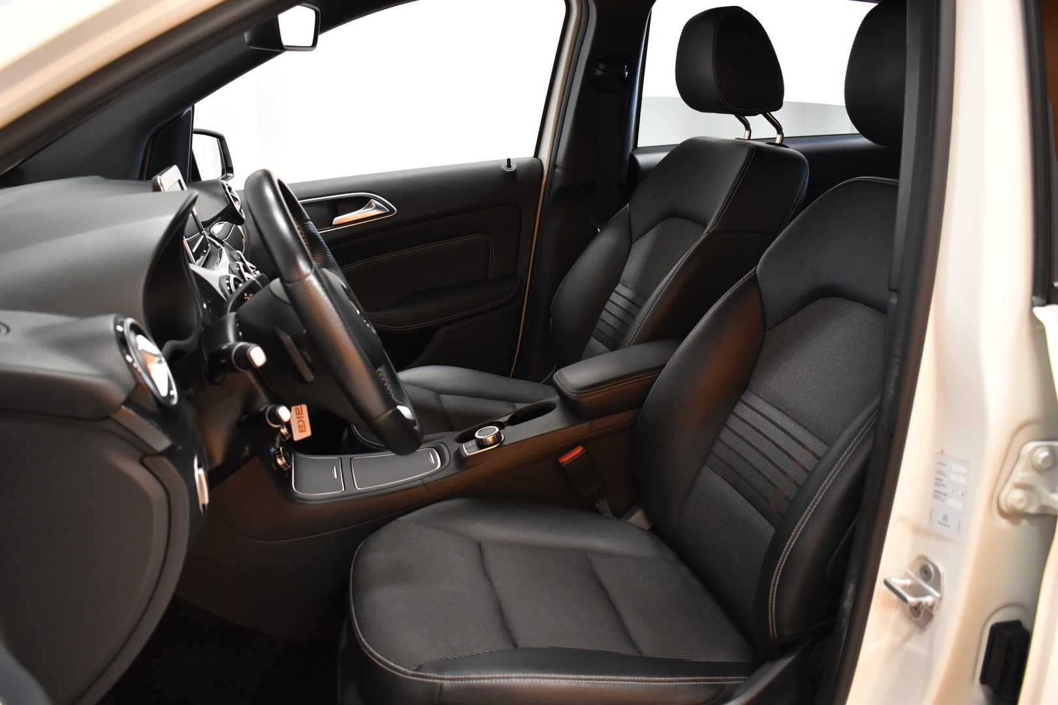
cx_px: 529
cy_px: 352
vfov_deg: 40.0
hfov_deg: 57.2
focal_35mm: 33
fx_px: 970
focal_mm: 22
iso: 2000
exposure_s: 1/40
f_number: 3.8
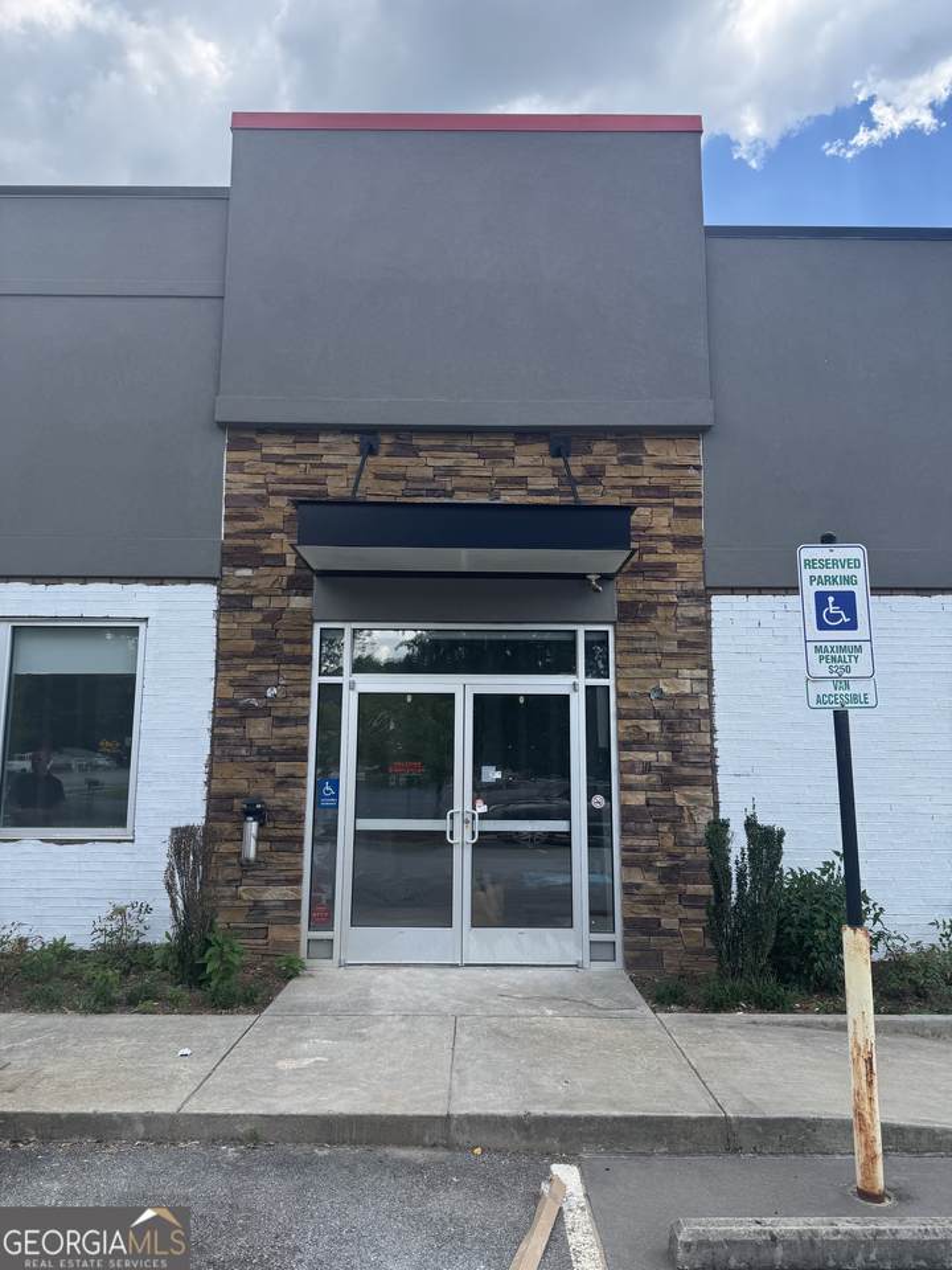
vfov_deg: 71.6
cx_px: 476
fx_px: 880
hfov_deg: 56.8
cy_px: 635
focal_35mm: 24
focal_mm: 6.76
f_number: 1.78
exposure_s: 1/1215
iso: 80
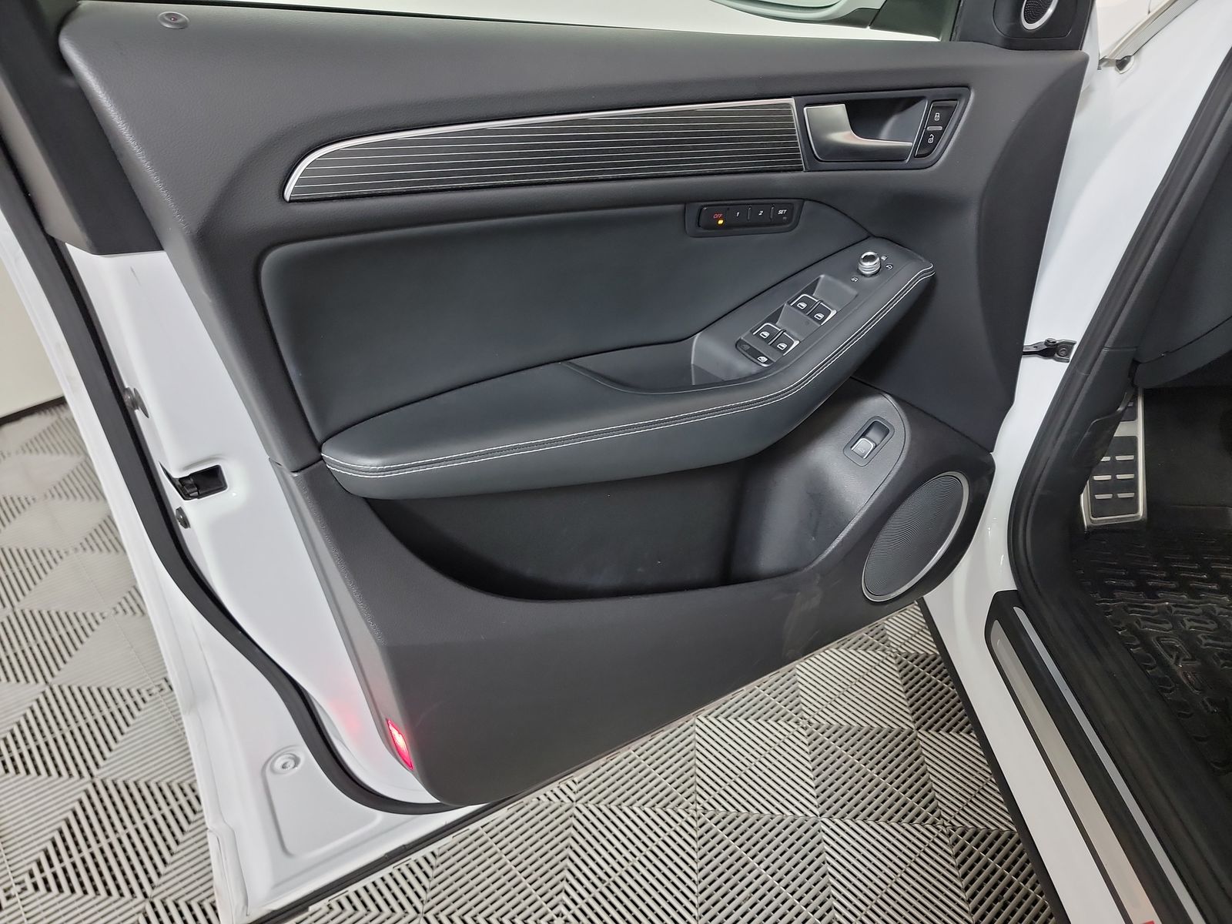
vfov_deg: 56.8
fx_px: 854
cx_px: 616
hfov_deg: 71.6
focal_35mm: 24
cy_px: 462
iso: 440
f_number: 1.8
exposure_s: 1/59
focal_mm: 6.7
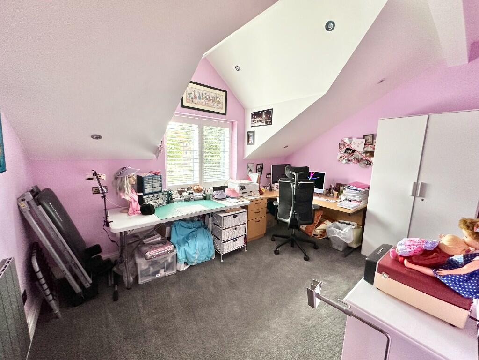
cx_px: 240
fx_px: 194
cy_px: 180
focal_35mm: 14
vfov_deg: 85.7
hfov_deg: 102.1
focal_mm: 2.22
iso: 200
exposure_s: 1/99
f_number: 2.2
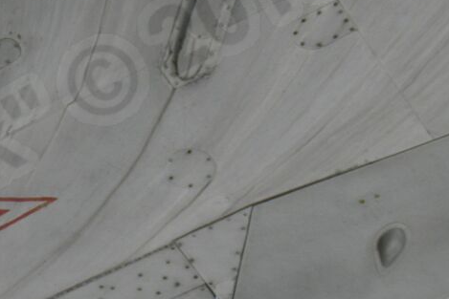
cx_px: -155
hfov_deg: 7.2
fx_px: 3543
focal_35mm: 284
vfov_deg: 4.8
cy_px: 230
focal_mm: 17.1
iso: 50
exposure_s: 1/250
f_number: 5.6
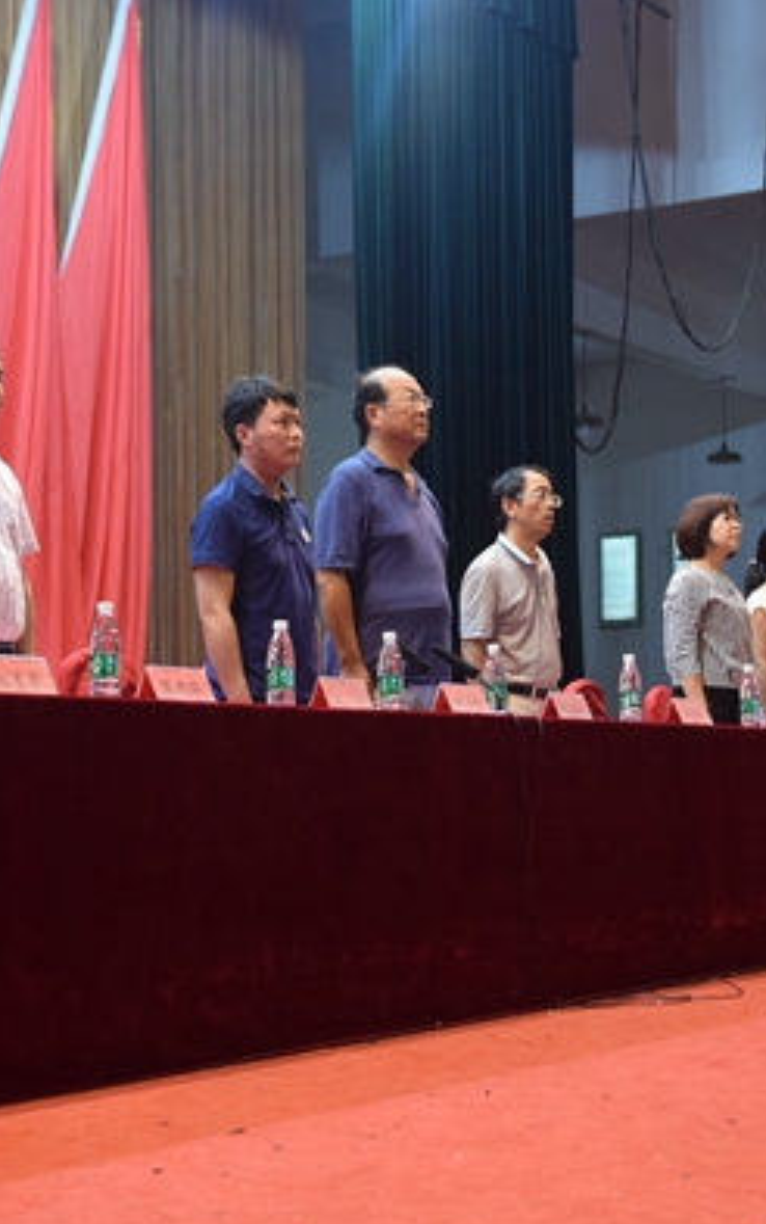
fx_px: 2336
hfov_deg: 18.6
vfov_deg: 29.4
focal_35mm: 70
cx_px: 255
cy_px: 617
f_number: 4.2
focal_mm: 30
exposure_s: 1/25
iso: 1600
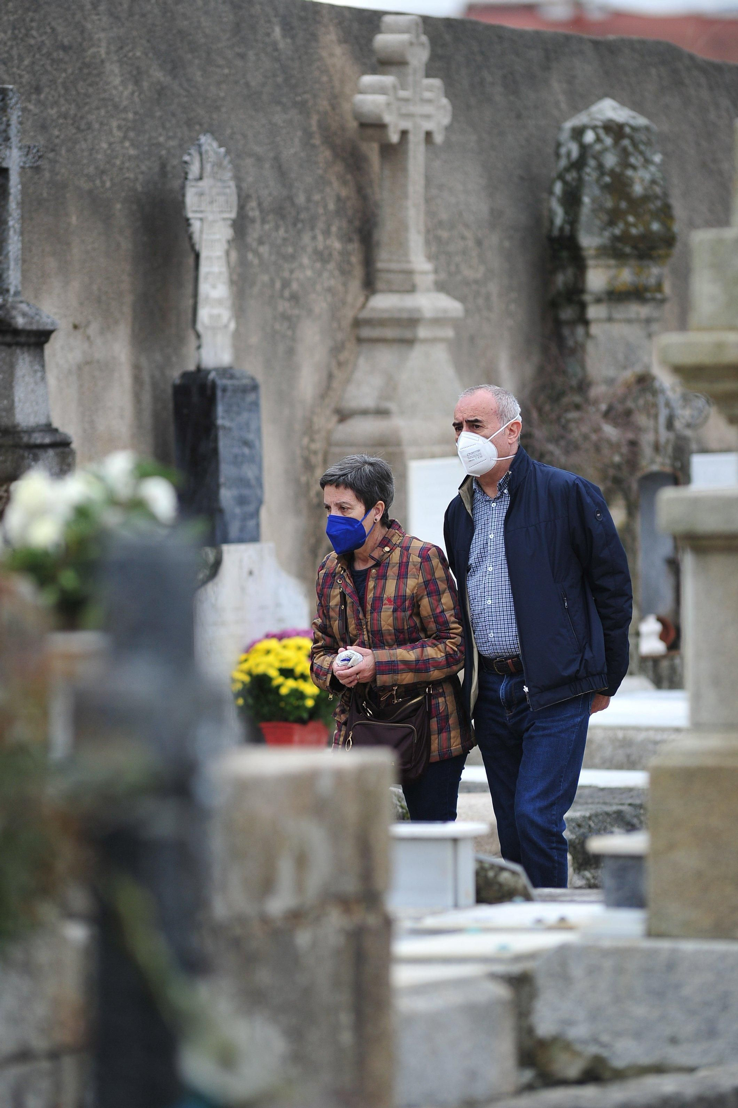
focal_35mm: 300
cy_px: 554
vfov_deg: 6.9
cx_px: 369
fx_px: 9232
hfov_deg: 4.6
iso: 500
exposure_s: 1/1600
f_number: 4
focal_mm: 300
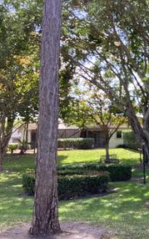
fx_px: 299
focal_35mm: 46
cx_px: 149
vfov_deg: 43.5
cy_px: 124
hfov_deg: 26.5
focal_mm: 3.3
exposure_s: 1/154
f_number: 2.4
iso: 25
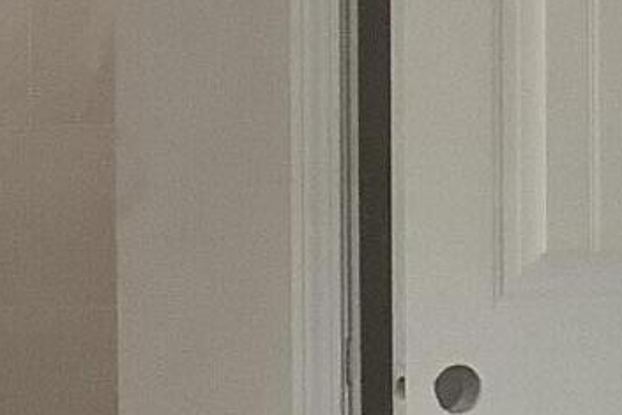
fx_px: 3163
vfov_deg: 7.5
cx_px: -779
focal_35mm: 183
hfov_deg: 10.1
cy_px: 274
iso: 160
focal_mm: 3.3
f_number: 2.4
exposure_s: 1/60
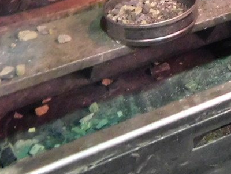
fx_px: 614
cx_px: 419
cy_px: -134
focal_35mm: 92
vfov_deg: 14.3
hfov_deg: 17.3
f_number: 3
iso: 800
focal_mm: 4
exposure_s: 1/4
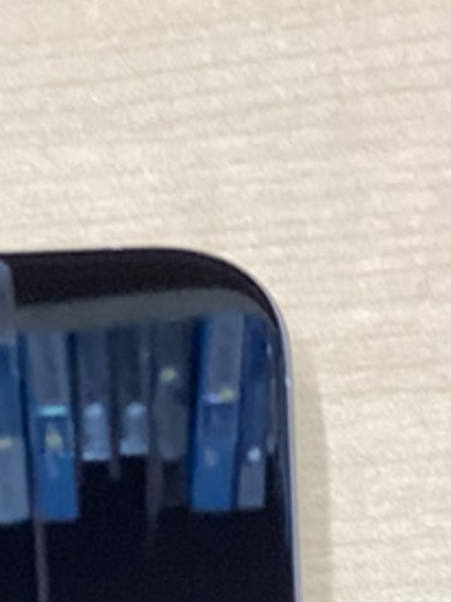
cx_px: 9
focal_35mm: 135
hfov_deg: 10.9
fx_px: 2345
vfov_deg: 12.6
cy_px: 1261
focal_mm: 3.3
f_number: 2.4
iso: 100
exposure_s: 1/60
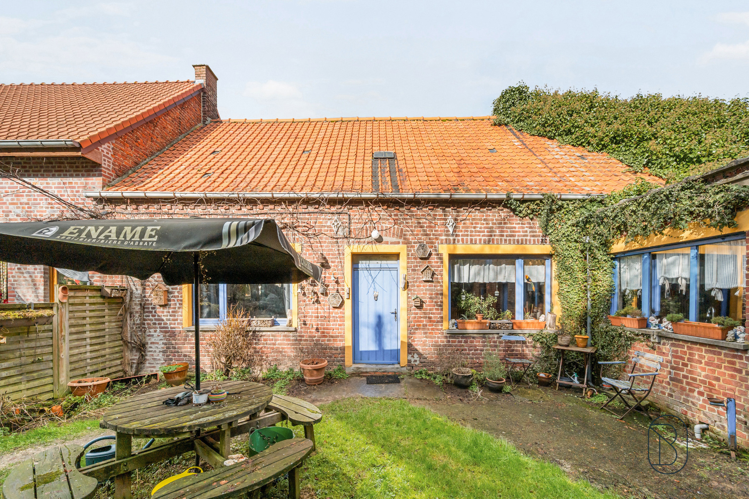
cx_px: 374
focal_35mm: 14
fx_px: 291
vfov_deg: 81.2
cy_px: 250
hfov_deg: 104.3
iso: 640
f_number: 10
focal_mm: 14
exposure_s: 1/500
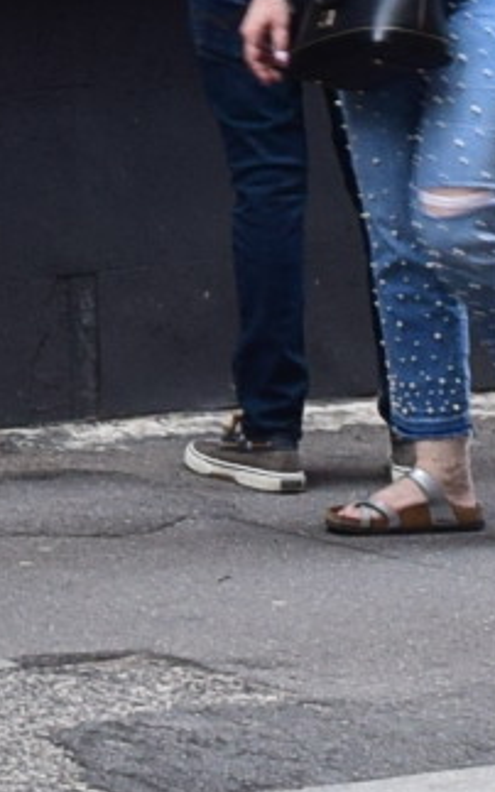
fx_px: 8257
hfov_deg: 3.4
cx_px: -591
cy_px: -1363
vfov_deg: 5.3
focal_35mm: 383
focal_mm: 27
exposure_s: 1/100
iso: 400
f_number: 9
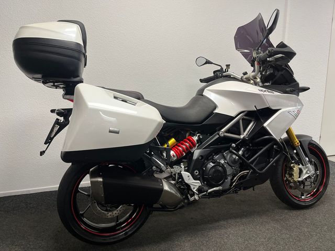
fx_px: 252
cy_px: 126
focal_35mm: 26
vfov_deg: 53.1
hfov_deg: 67.3
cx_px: 168
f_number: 1.6
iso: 125
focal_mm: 5.1
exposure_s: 1/100
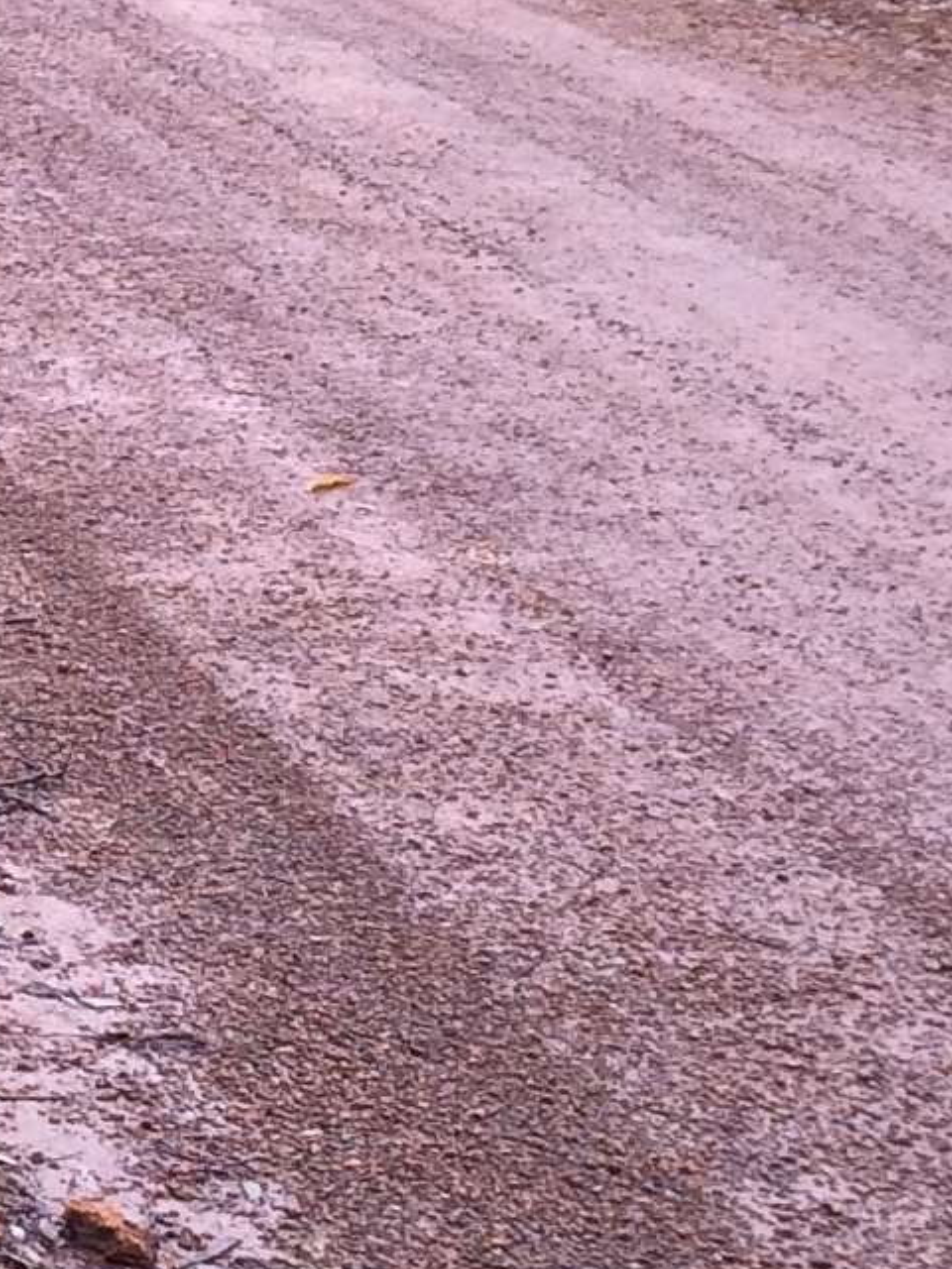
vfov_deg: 12.8
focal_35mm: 153
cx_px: -1216
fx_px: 5610
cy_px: 186
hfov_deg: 8.9
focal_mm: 4.12
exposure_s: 1/191
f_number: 2.2
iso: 32
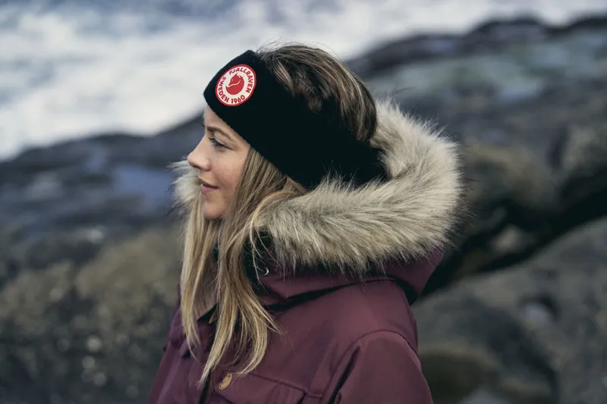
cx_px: 304
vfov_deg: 14.2
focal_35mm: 96
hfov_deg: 21.2
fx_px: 1618
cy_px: 202
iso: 250
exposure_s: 1/1600
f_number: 4
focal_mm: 96
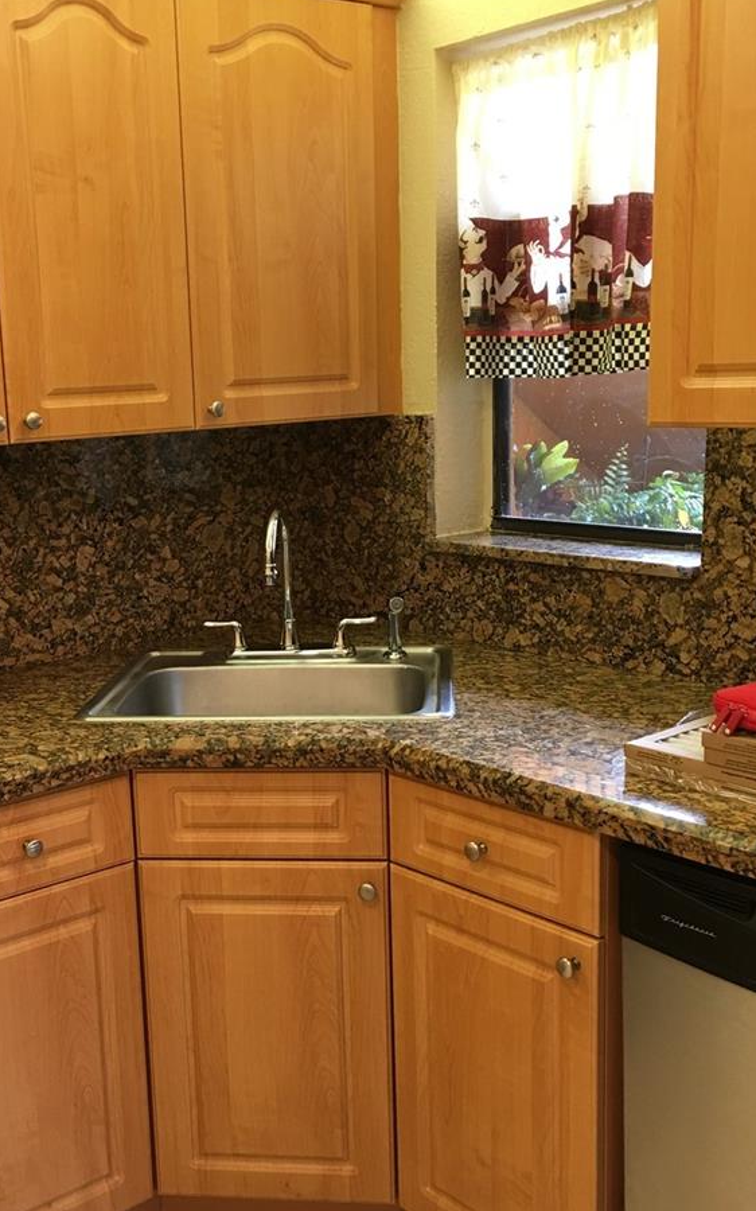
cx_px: 257
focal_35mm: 41
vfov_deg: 48.1
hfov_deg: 31.0
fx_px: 1352
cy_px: 686
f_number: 2.2
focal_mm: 4.15
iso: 40
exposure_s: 1/15
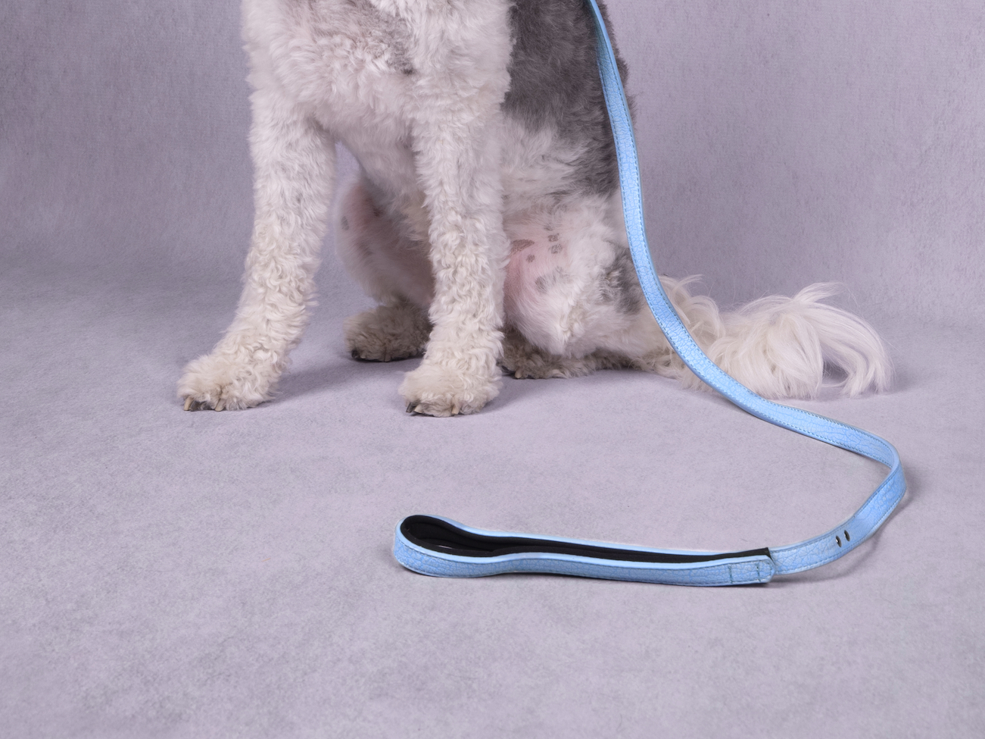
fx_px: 2020
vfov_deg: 20.1
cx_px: 502
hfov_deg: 27.4
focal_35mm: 71
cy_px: -4
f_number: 11
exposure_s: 1/100
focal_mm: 48
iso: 250
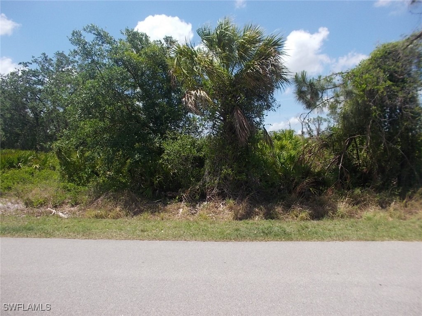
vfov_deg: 48.2
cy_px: 158
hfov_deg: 61.7
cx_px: 211
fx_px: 354
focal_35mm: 29
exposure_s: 1/800
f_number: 3.3
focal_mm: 4.1
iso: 80
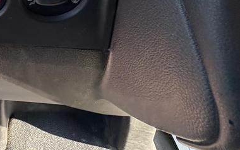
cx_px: 17
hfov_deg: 48.5
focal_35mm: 35
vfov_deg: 28.6
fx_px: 229
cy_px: -52
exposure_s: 1/142
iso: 80
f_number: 2.2
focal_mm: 2.22
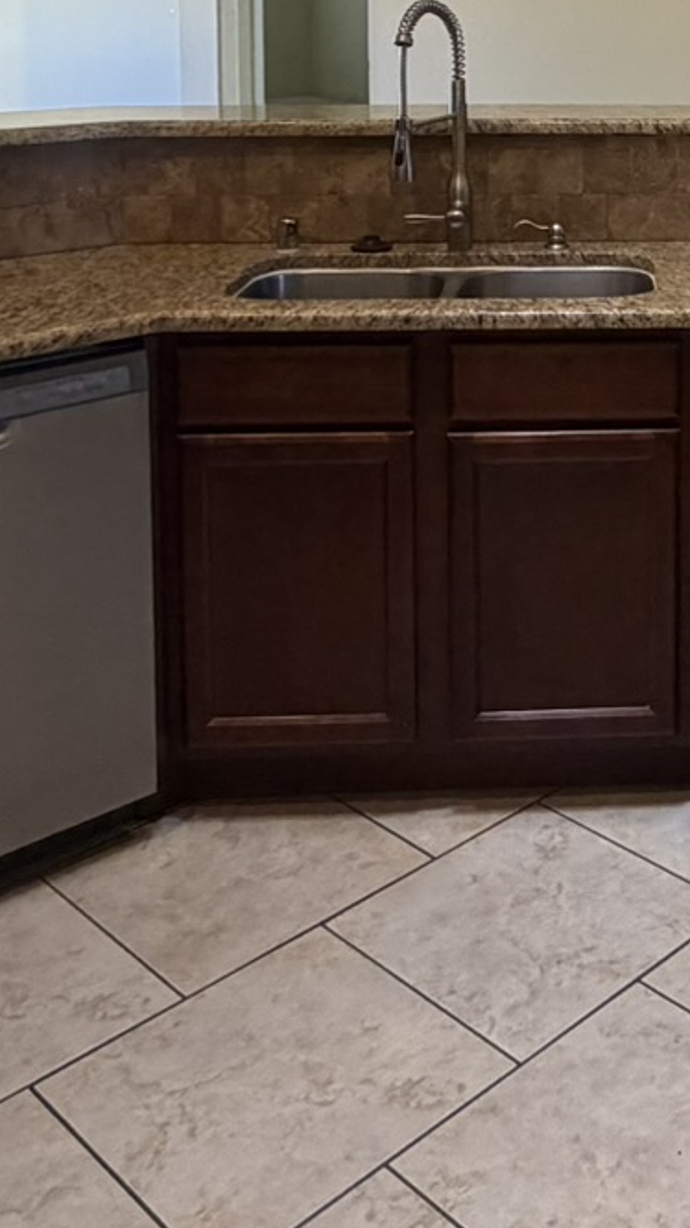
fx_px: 1529
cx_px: 710
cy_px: 89
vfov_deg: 40.0
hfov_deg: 24.2
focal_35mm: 47
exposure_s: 1/60
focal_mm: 2.22
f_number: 2.2
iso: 320
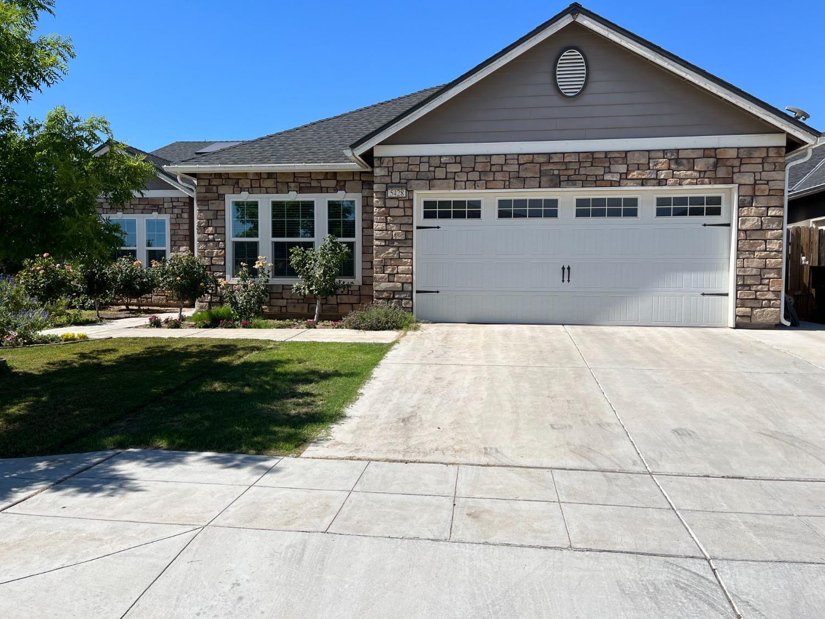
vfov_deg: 53.1
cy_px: 310
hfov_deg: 67.3
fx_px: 620
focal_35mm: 26
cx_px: 412
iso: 50
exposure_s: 1/4651
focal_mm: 5.1
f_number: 1.6
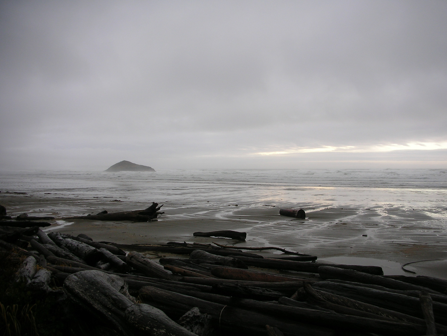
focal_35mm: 35
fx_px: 452
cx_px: 224
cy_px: 168
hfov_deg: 52.6
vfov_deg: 40.7
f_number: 3
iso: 50
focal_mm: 5.8
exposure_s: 1/118
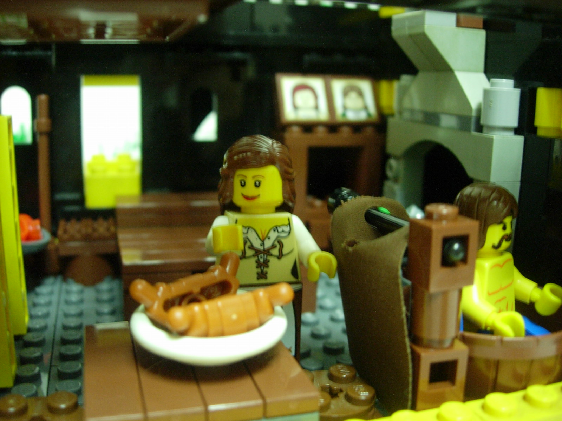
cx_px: 281
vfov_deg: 37.7
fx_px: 617
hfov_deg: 49.0
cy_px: 210
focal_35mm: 38
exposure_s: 1/4
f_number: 2.8
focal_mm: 7.8
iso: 173
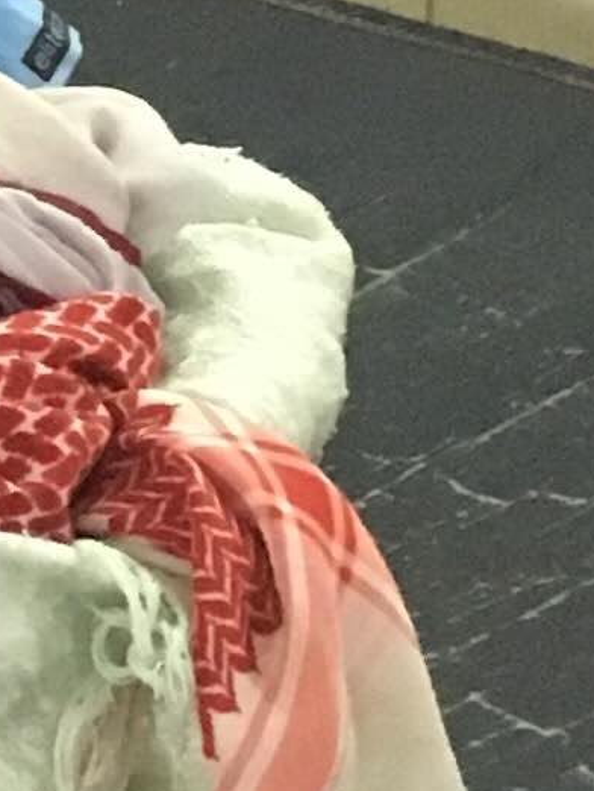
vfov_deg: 8.8
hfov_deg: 6.0
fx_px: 5121
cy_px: 496
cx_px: -1387
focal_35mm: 224
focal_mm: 4.15
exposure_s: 1/17
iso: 250
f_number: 2.2
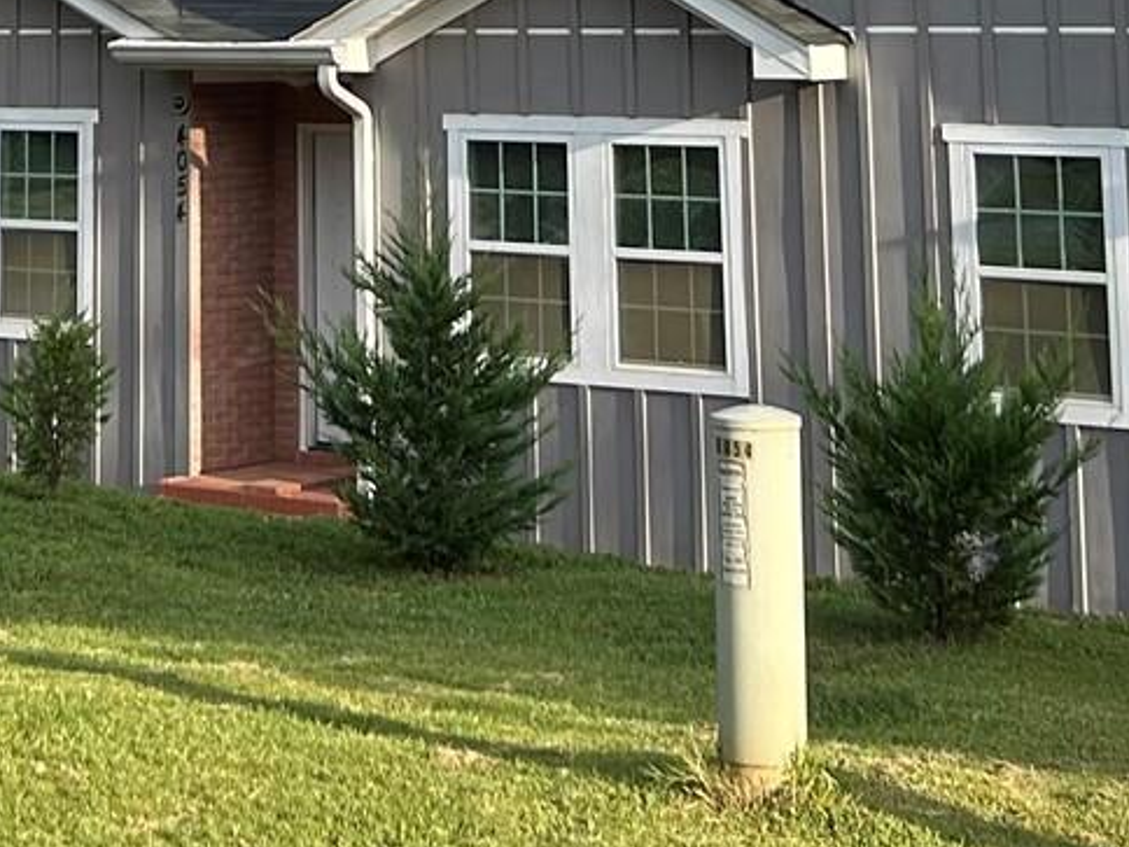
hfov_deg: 17.7
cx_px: 238
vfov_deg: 12.5
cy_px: -586
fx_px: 3588
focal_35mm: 110
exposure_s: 1/932
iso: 50
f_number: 1.5
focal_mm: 5.7
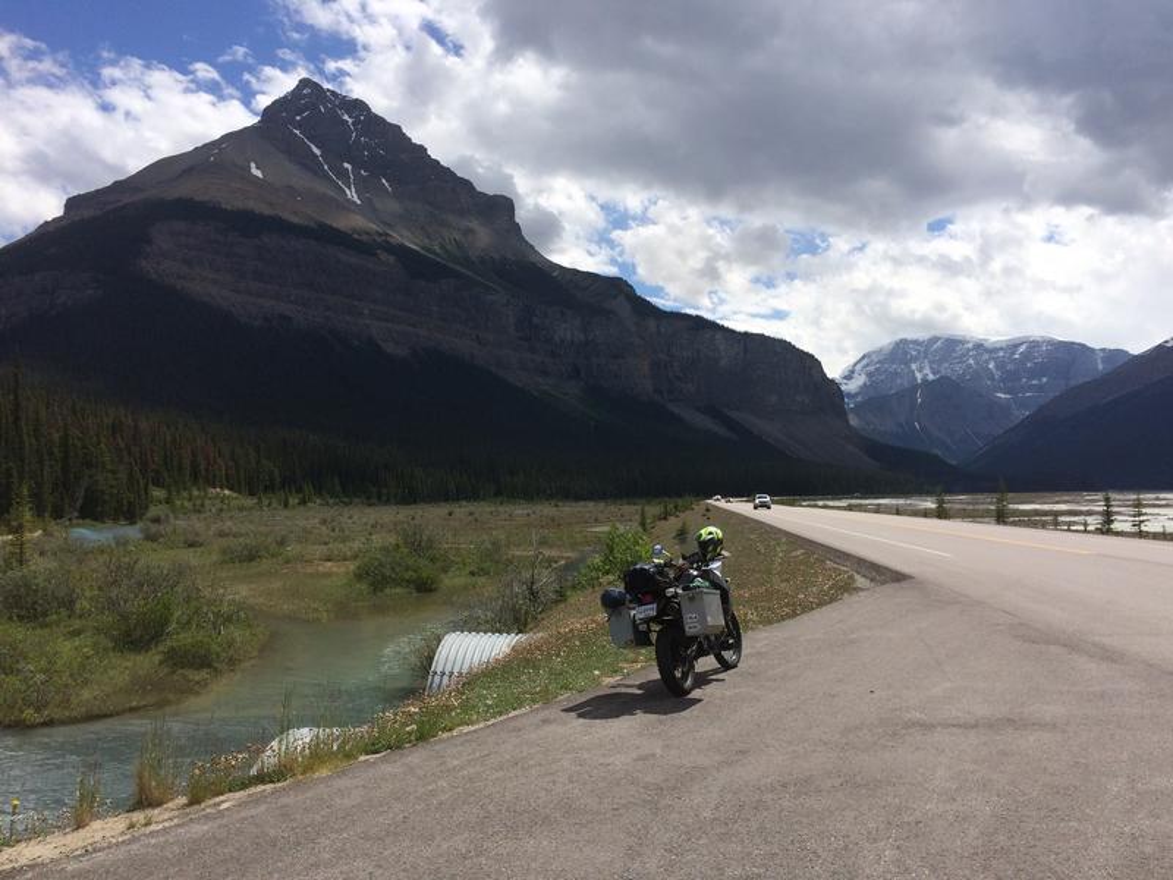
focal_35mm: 29
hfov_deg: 61.7
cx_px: 586
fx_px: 983
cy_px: 440
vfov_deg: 48.2
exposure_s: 1/4115
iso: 32
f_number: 2.2
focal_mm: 4.15
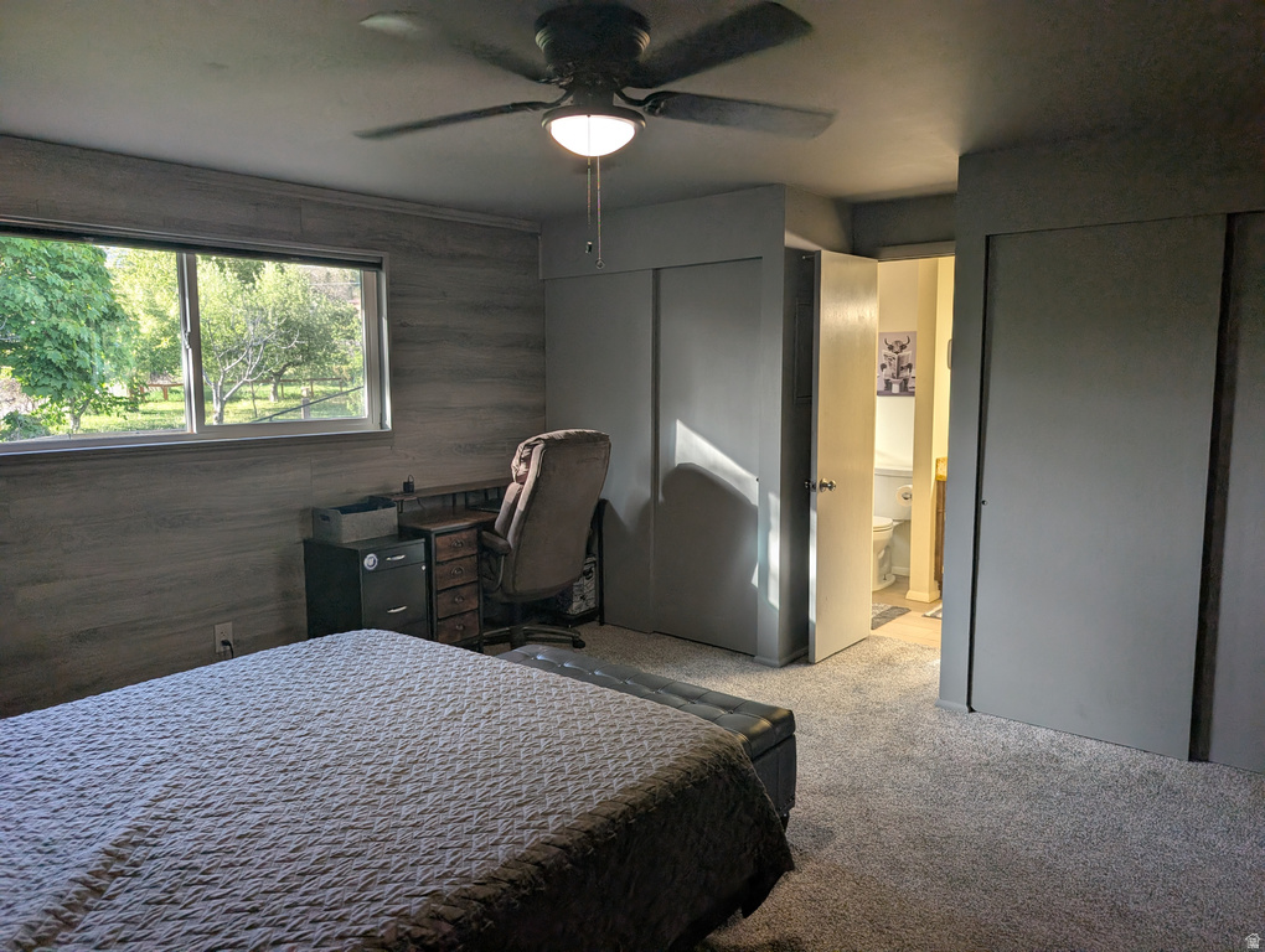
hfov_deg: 71.5
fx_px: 878
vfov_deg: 56.9
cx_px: 632
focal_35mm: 24
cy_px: 476
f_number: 1.68
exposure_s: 1/120
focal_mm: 6.9
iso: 75
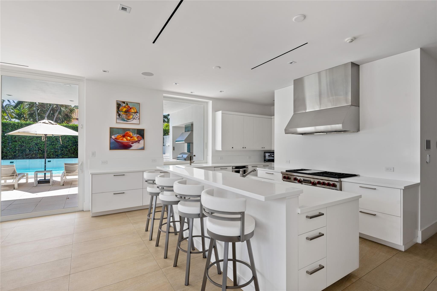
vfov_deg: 70.5
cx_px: 218
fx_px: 206
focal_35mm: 17
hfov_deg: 93.3
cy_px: 146
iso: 250
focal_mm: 17
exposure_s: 1/60
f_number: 8
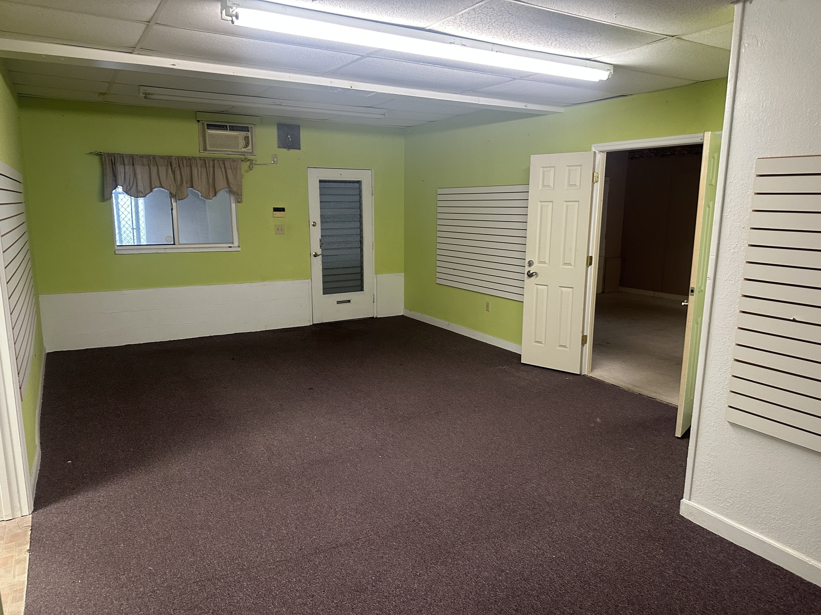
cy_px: 308
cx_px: 410
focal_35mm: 24
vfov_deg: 56.8
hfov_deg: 71.6
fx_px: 569
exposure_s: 1/60
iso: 400
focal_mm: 6.86
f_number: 1.78
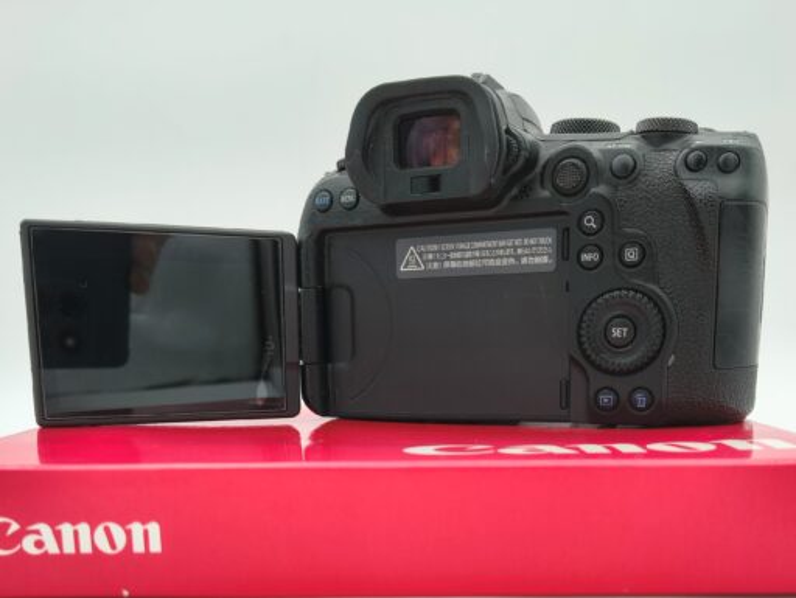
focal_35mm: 24
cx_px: 398
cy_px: 299
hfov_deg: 71.5
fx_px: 552
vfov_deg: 56.9
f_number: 1.8
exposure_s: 1/338
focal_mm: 5.56
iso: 100
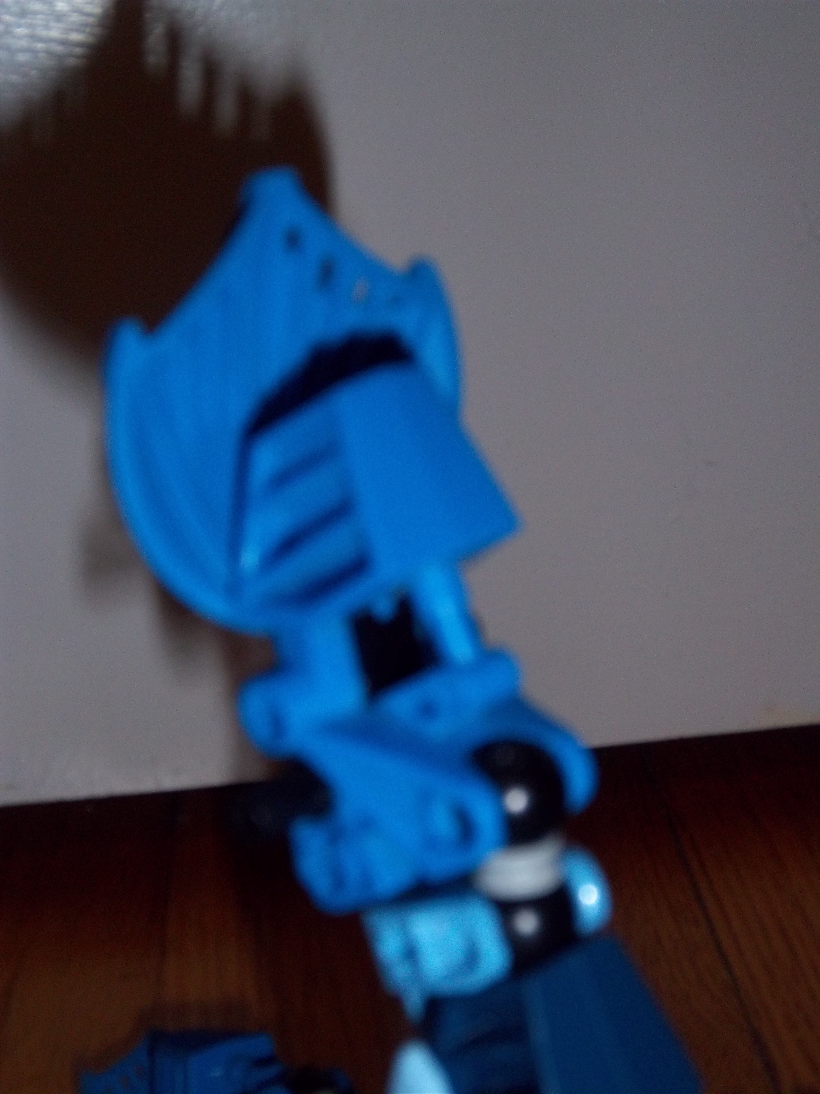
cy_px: 547
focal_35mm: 58
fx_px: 1832
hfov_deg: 25.2
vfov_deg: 33.2
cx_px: 410
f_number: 5.34
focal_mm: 10.42
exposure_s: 1/40
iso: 160
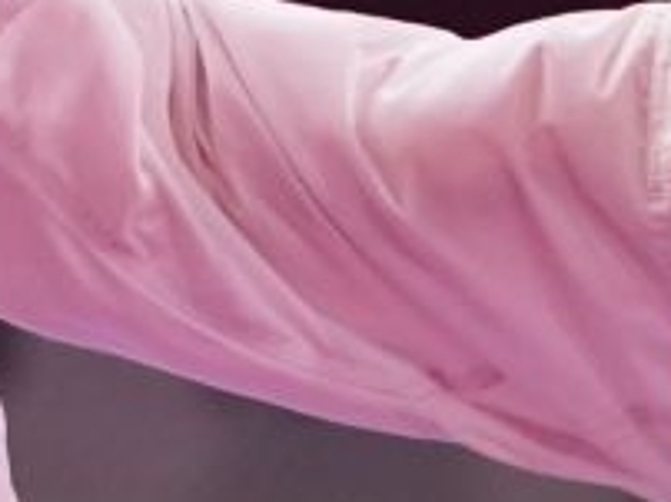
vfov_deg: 1.1
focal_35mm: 1363
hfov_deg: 1.5
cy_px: 173
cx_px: 608
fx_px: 26389
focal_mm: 159
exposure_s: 1/1000
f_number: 2.8
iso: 3200
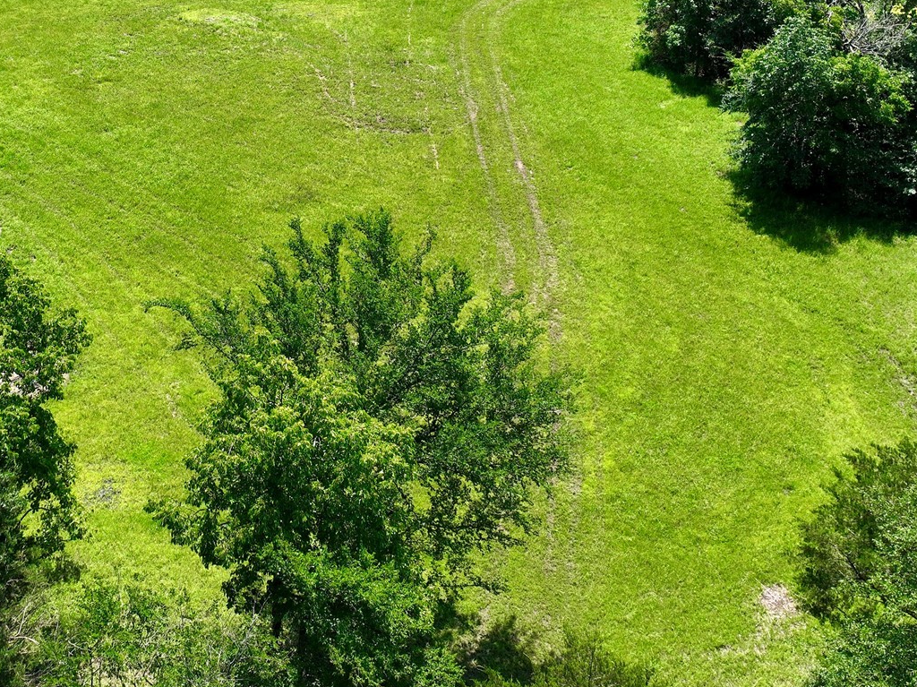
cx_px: 304
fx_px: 1192
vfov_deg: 31.0
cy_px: 99
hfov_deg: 41.5
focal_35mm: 45
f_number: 2.8
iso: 140
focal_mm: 12.29
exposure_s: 1/2500
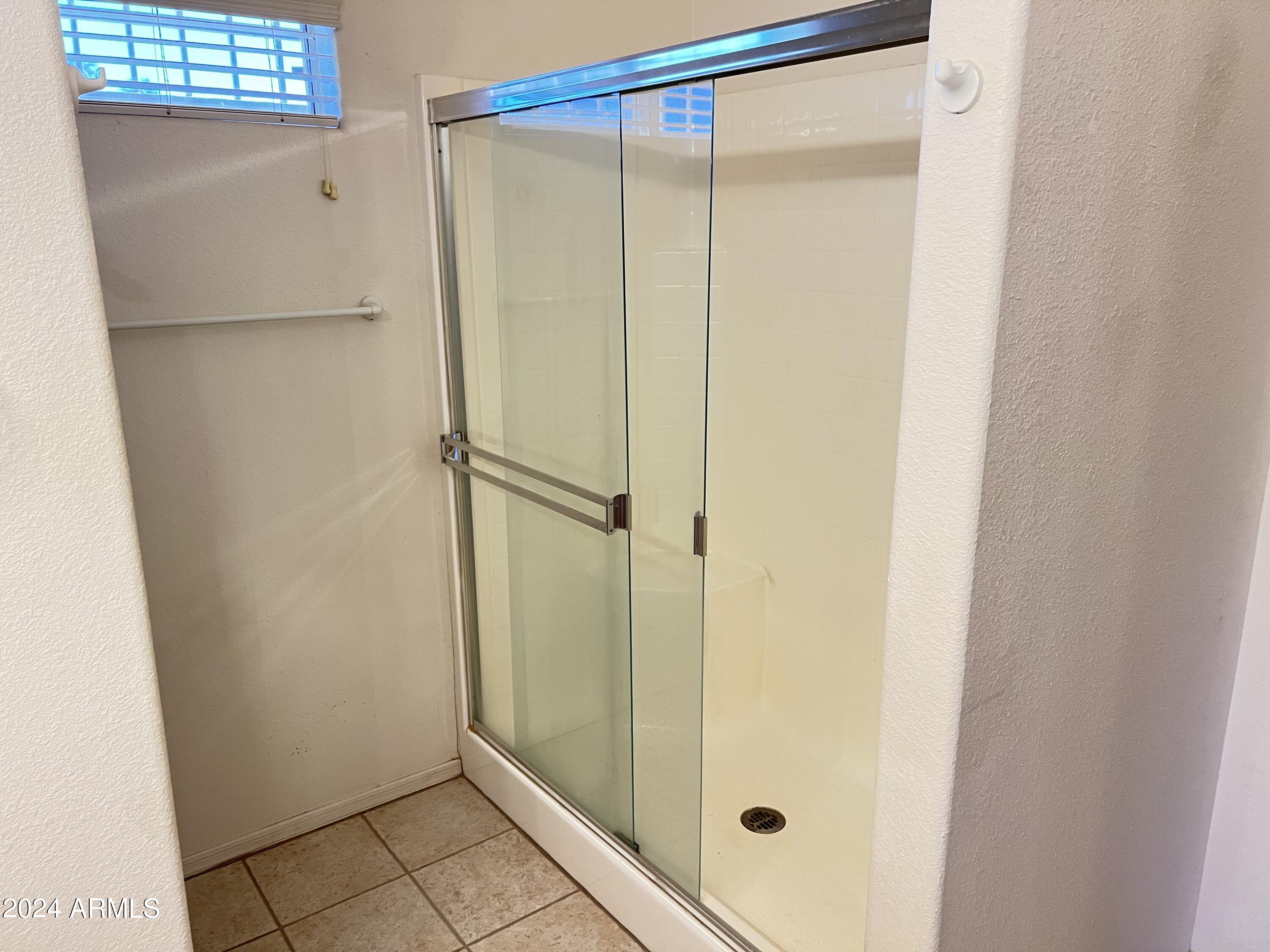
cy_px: 476
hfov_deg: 67.3
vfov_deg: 53.1
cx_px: 635
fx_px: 954
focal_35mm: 26
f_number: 1.5
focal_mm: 5.7
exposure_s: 1/60
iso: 125
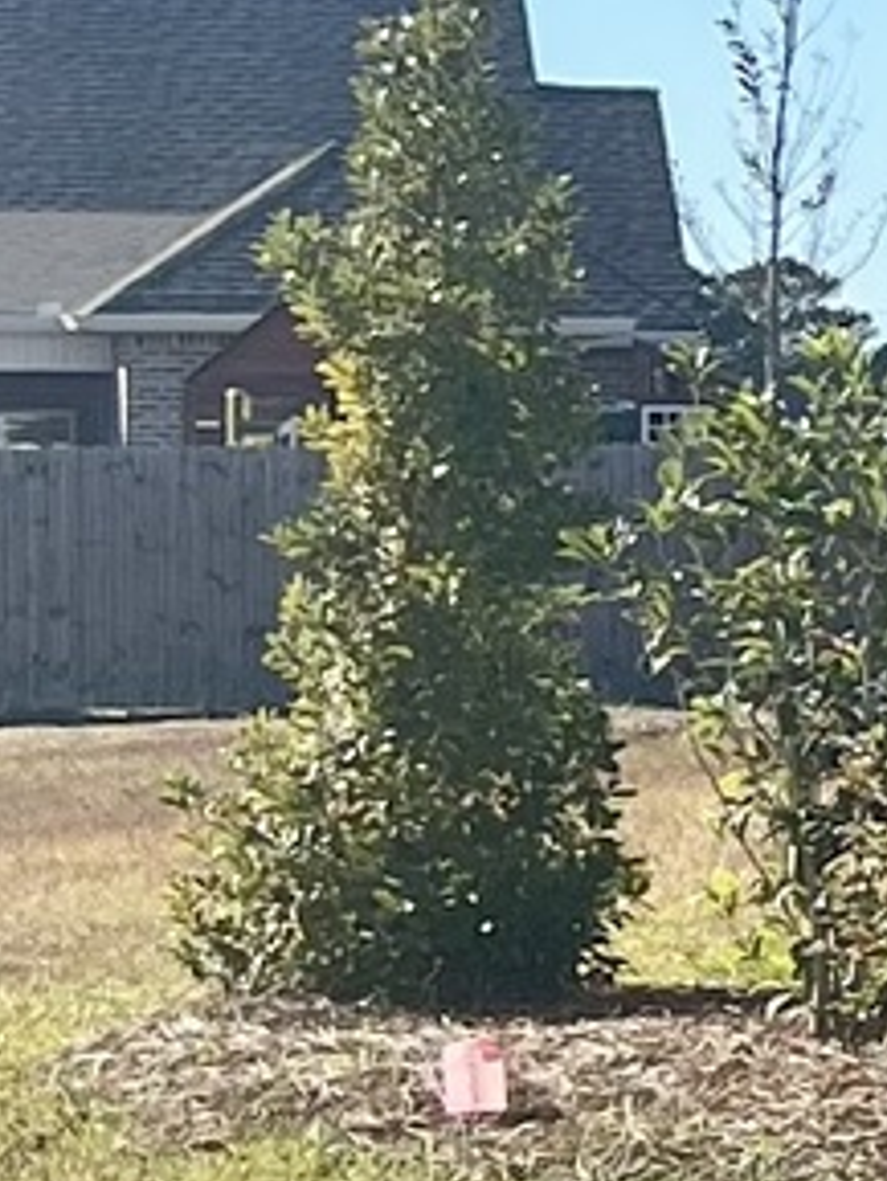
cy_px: 515
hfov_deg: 6.2
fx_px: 7067
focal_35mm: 207
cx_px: 3319
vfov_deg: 9.6
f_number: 1.5
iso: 50
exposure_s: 1/2762
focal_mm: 5.7
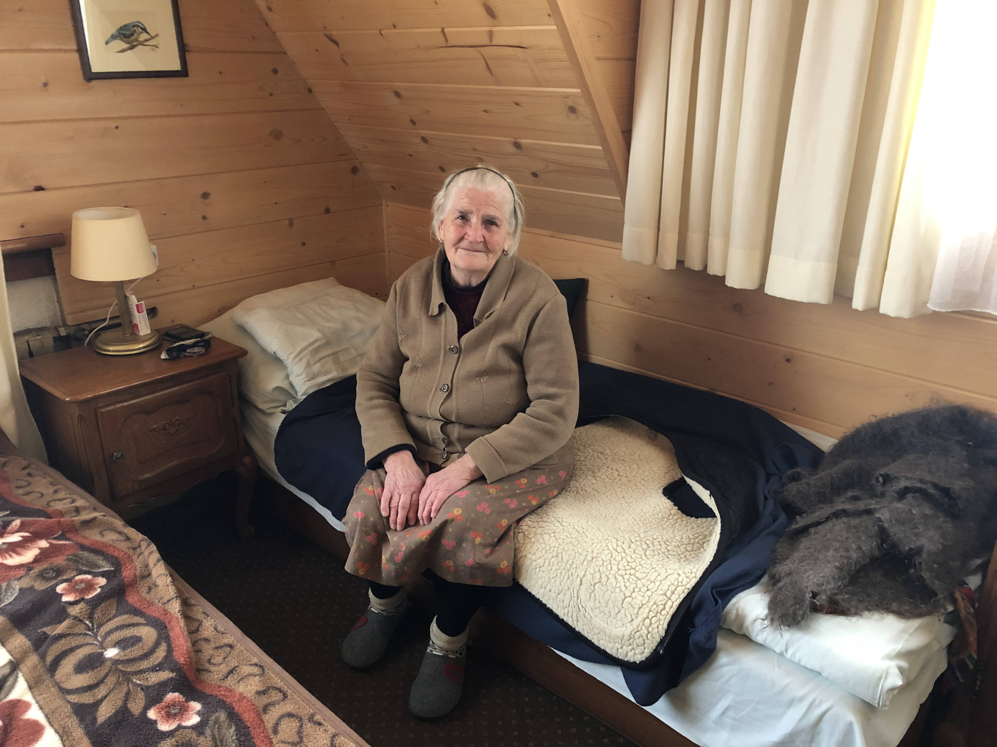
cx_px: 498
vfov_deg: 49.7
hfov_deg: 63.4
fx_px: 806
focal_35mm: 28
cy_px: 374
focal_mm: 4
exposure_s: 1/12
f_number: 1.8
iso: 100
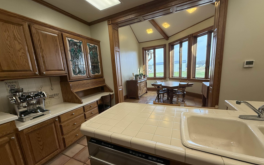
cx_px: 132
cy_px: 92
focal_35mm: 15
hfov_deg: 101.5
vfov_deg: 74.5
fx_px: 108
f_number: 2.2
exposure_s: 1/120
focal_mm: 2.22
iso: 160
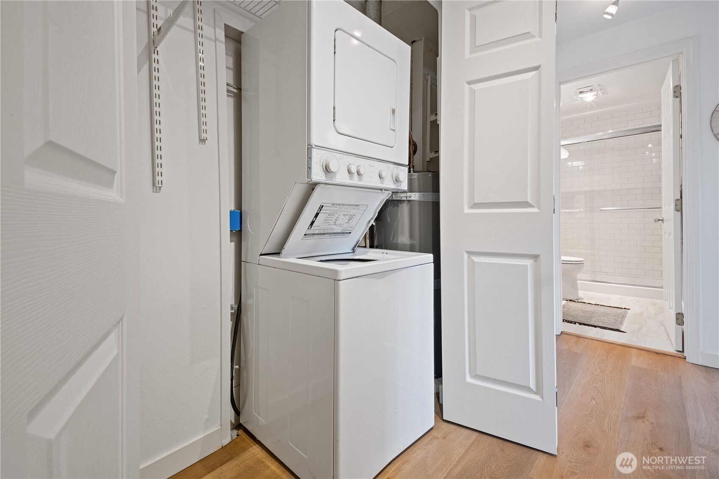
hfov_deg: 100.4
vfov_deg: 77.3
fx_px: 300
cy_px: 240
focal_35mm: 15
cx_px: 360
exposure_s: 1/1.25
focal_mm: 10
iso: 160
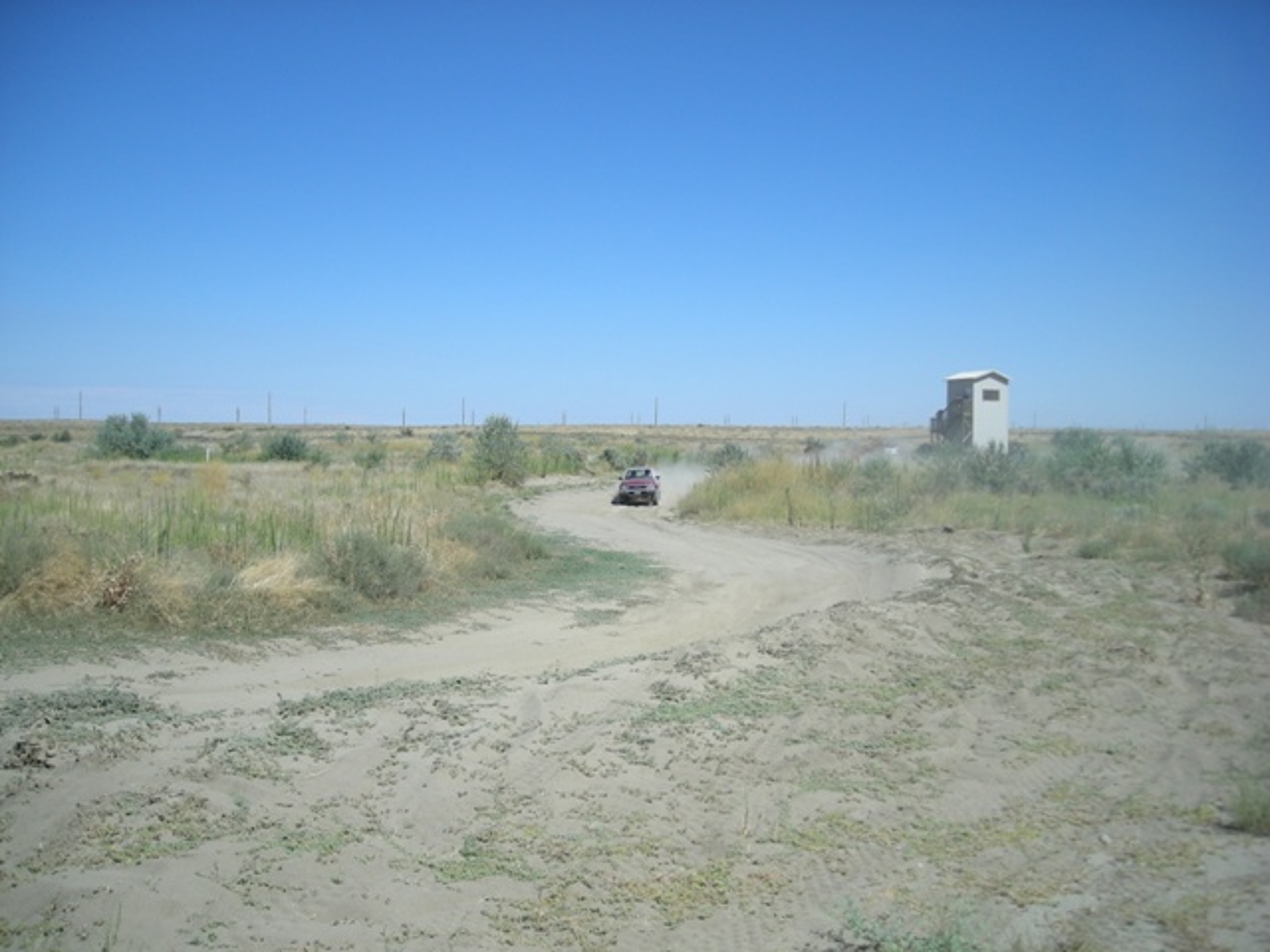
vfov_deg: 40.7
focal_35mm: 35
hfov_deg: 52.6
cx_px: 635
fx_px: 1284
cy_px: 476
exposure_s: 1/293
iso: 50
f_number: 5.7
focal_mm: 5.7
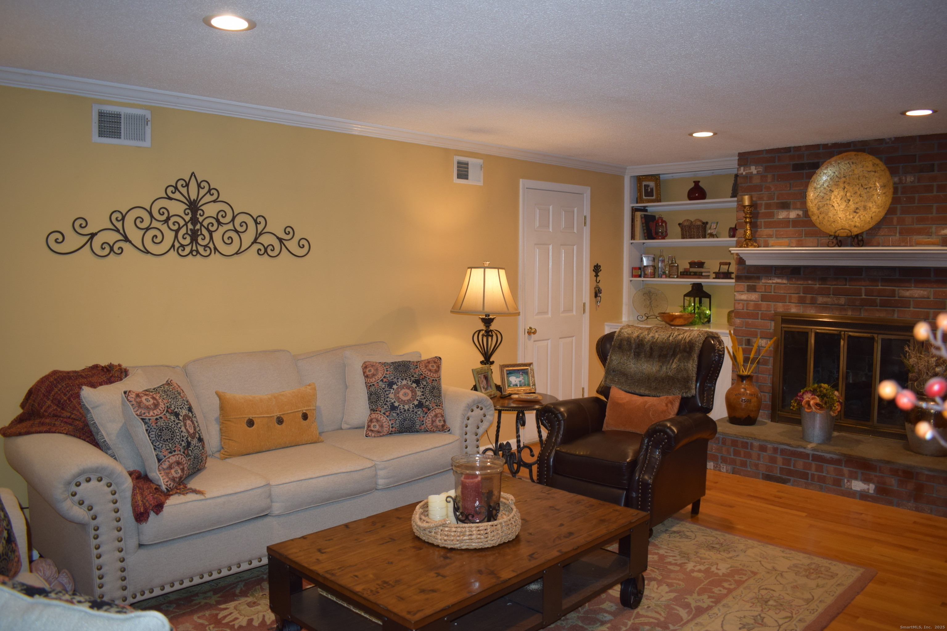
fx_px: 710
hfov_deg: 67.4
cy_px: 316
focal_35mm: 27
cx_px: 474
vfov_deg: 47.9
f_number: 3.5
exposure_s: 1/30
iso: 400
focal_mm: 18
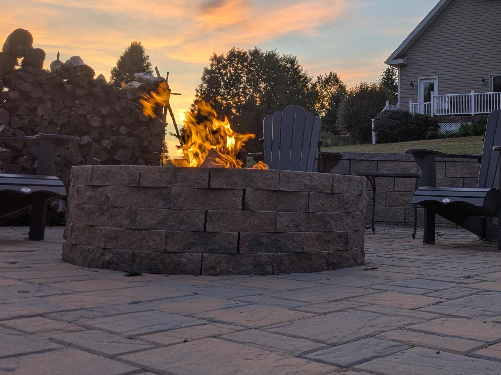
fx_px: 651
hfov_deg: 40.9
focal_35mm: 45
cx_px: 377
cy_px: 119
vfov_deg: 31.9
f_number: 1.73
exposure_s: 1/135
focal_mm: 4.38
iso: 38
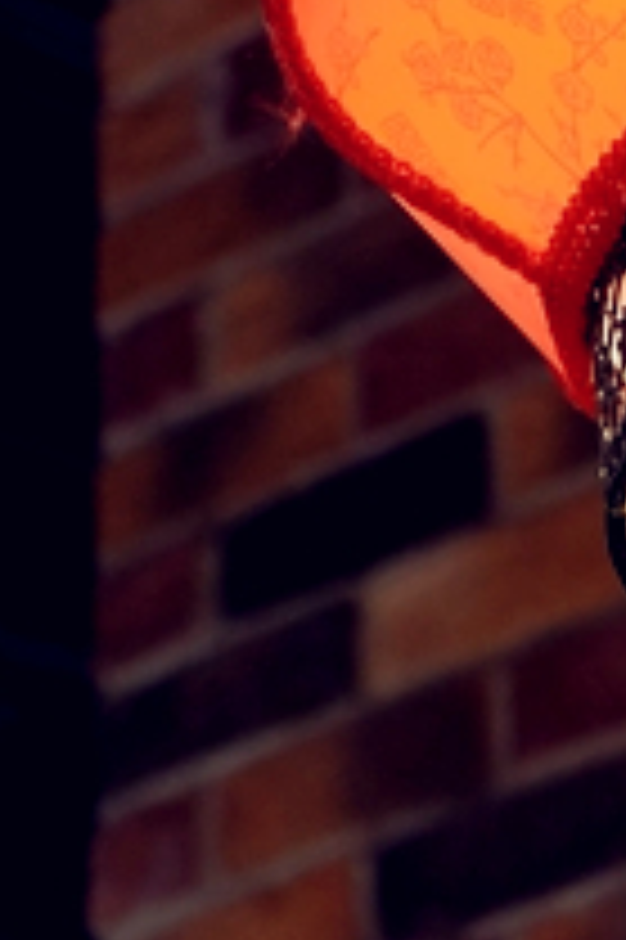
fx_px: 5800
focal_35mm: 222
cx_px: 534
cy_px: 4
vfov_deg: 9.2
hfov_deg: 6.2
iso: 1250
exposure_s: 1/20
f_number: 5.3
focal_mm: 38.7
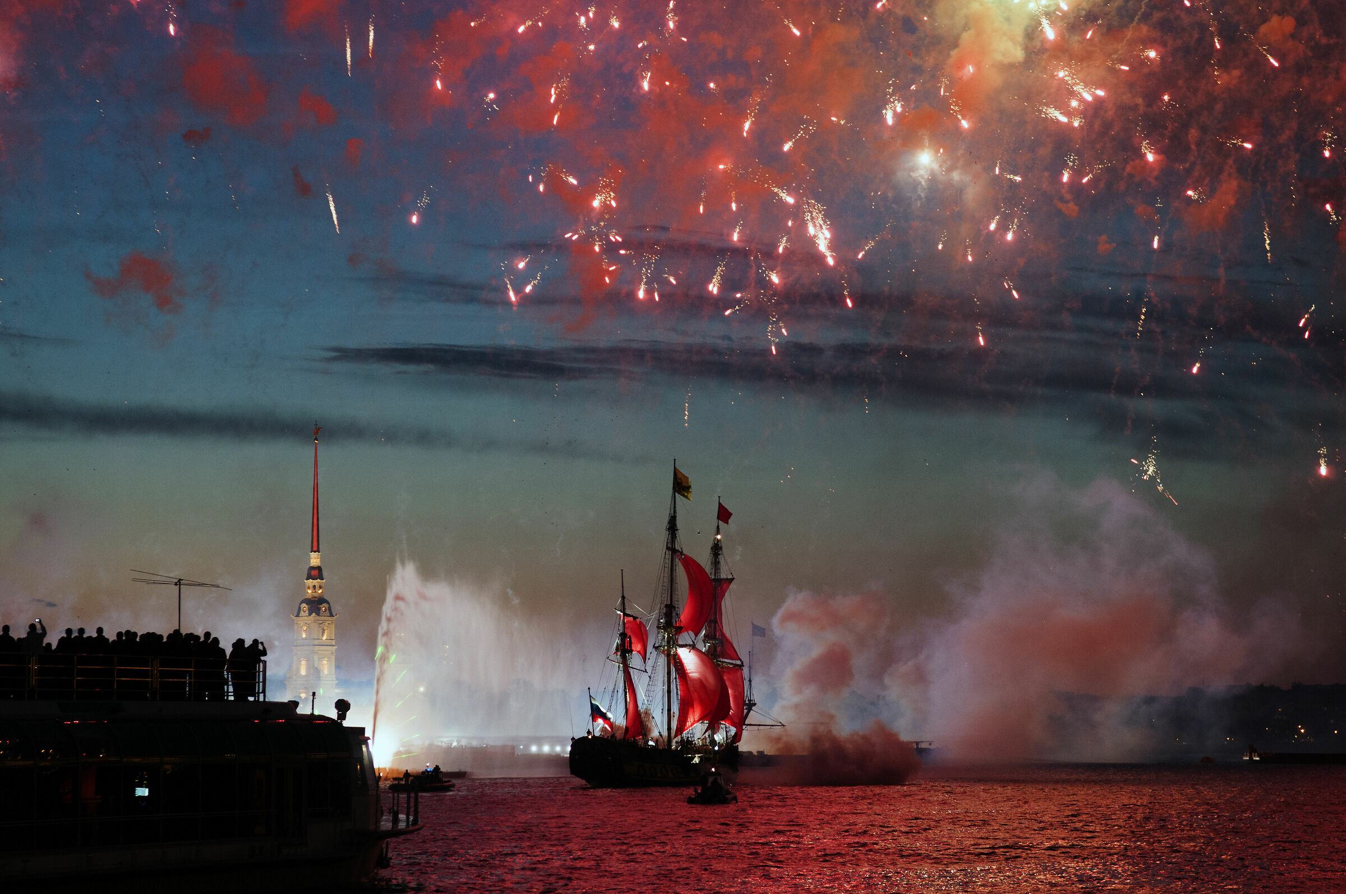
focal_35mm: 82
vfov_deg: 16.5
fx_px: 3081
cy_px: 447
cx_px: 673
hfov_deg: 24.6
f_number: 4
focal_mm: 55
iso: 400
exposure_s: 1/25
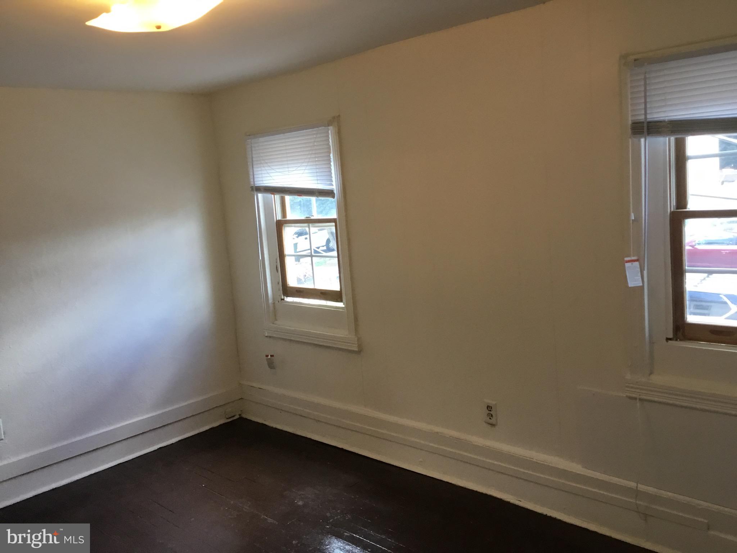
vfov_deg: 45.4
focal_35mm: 31
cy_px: 276
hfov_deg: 58.4
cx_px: 368
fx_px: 660
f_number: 2.4
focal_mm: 3.3
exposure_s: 1/30
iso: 40
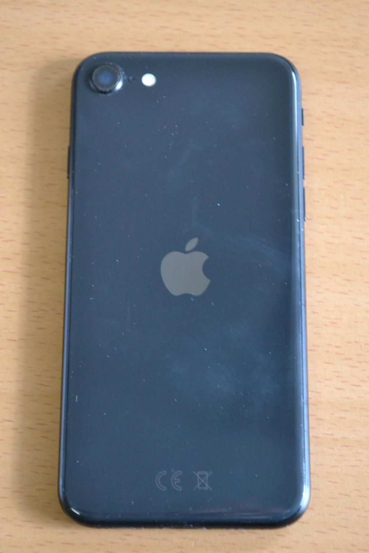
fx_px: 1268
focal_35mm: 82
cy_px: 276
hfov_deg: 16.6
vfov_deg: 24.6
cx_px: 184
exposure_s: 1/50
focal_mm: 55
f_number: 5.6
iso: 3200
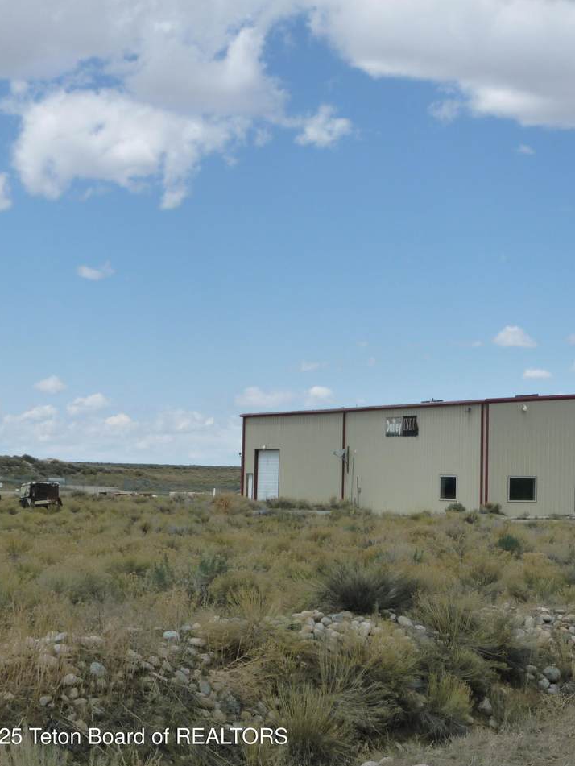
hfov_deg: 19.7
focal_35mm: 74
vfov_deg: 26.3
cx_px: 472
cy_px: 385
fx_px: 1638
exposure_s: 1/250
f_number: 10
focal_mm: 9.3
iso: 160
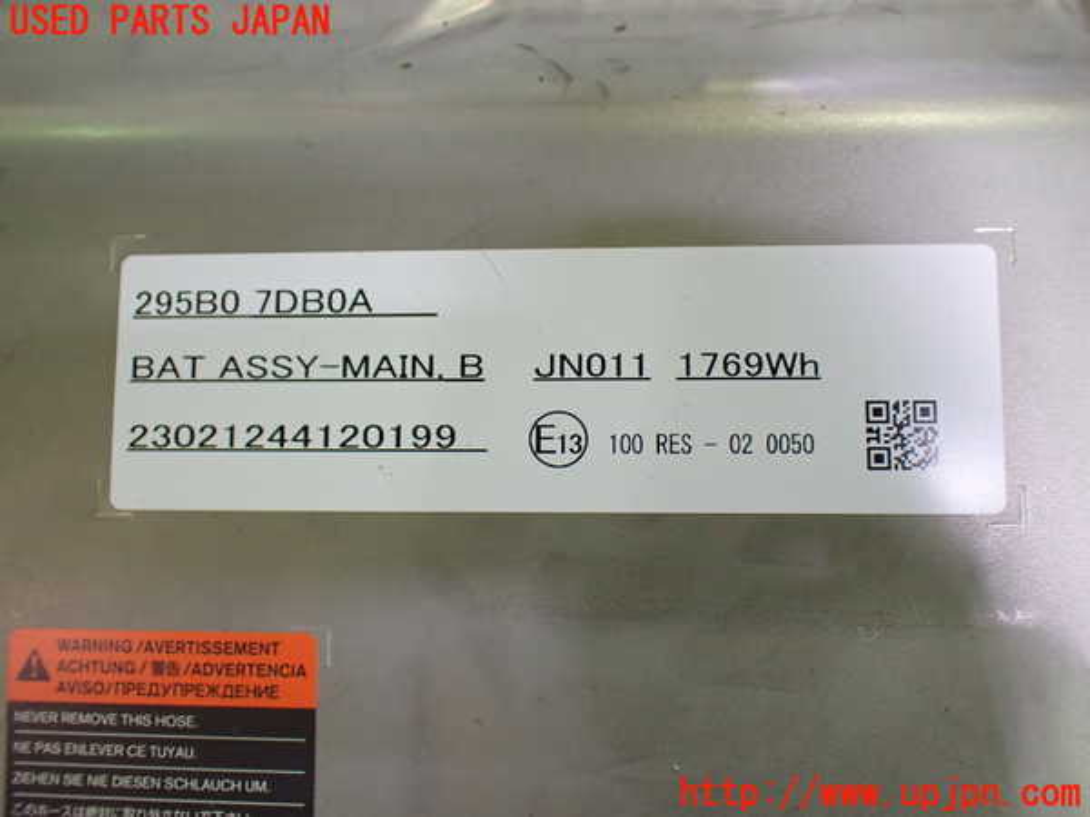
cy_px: 408
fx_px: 945
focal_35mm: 30
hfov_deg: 60.0
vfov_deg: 46.8
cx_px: 545
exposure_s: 1/60
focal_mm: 5.4
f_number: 2.3
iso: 800
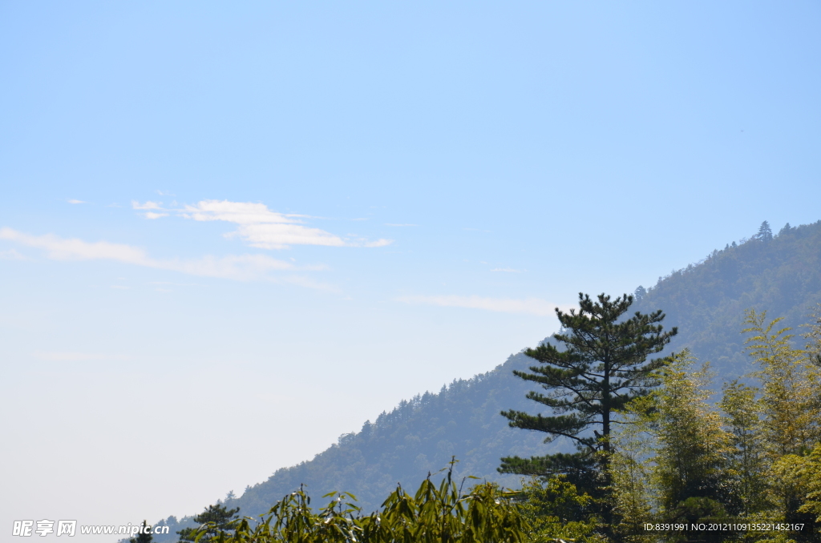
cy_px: 272
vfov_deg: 13.0
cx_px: 410
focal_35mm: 105
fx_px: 2389
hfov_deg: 19.5
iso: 100
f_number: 9
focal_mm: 70
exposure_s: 1/320
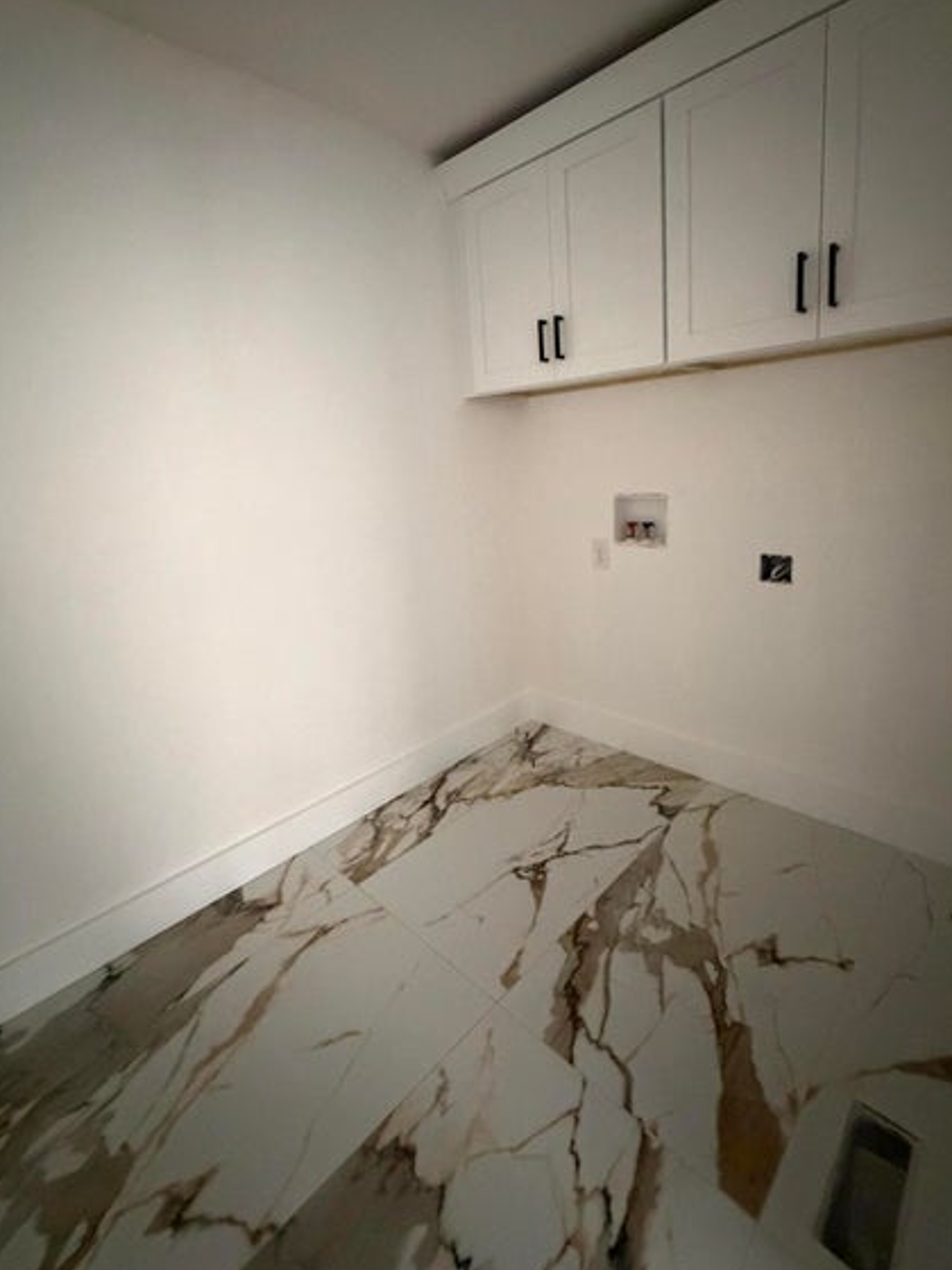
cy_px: 556
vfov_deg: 94.0
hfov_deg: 78.1
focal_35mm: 16
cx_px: 492
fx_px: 587
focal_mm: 2.22
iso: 1250
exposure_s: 1/55
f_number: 2.2
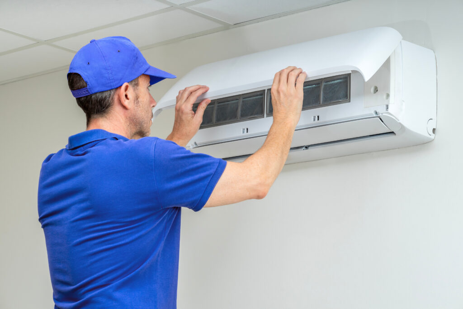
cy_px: 154
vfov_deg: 13.0
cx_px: 232
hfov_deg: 19.5
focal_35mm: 105
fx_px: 1351
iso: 100
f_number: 10
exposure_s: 1/250
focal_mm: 105
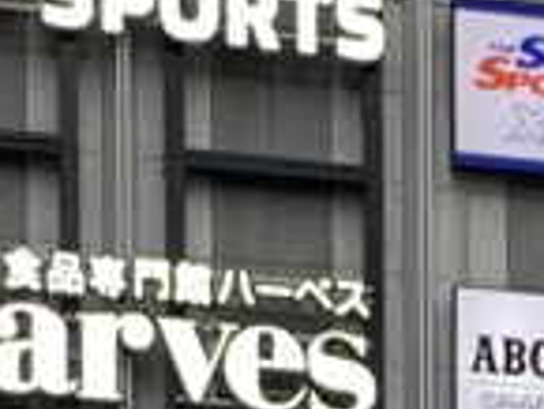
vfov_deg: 7.7
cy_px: 420
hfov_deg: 10.1
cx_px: 696
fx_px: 3004
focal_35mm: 191
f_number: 1.8
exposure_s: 1/120
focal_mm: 4.25
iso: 50
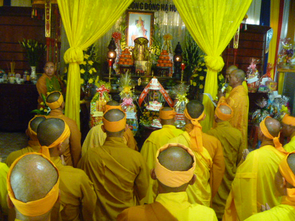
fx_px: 298
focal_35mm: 35
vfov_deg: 40.7
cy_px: 110
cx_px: 148
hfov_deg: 52.6
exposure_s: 1/13
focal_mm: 6.3
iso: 800
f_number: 3.5
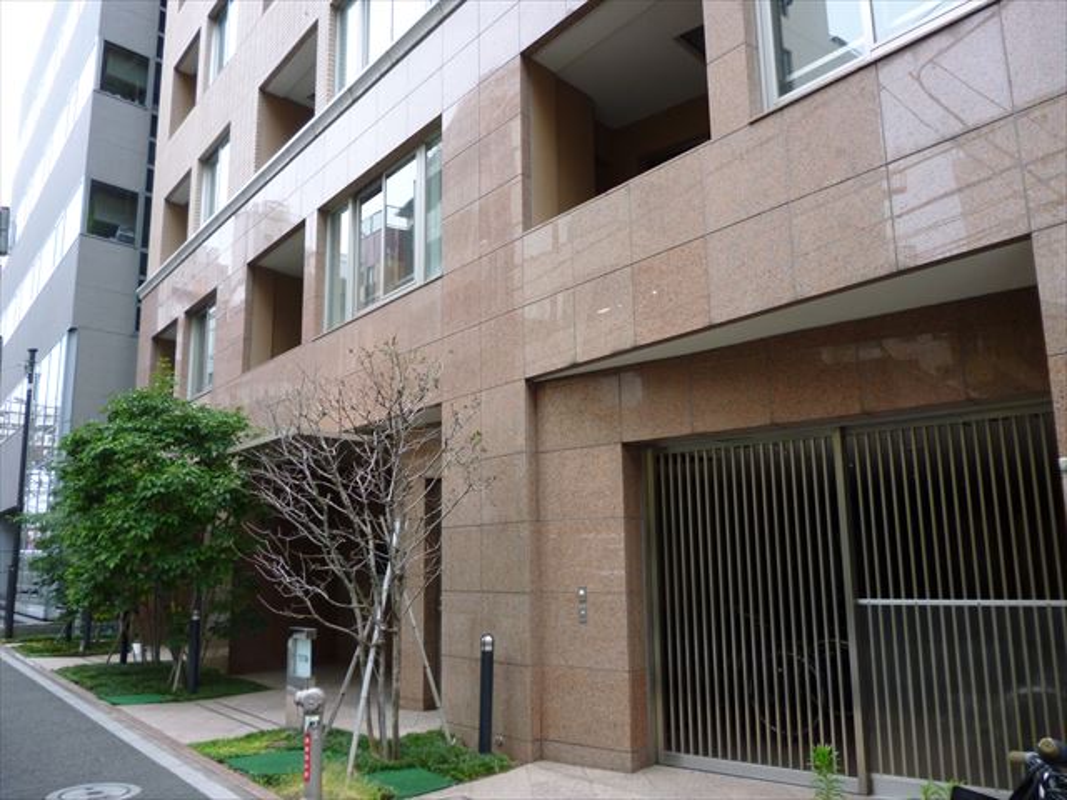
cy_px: 400
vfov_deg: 49.7
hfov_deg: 63.4
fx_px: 863
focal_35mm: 28
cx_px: 534
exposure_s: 1/60
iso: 200
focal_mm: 5
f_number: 3.1
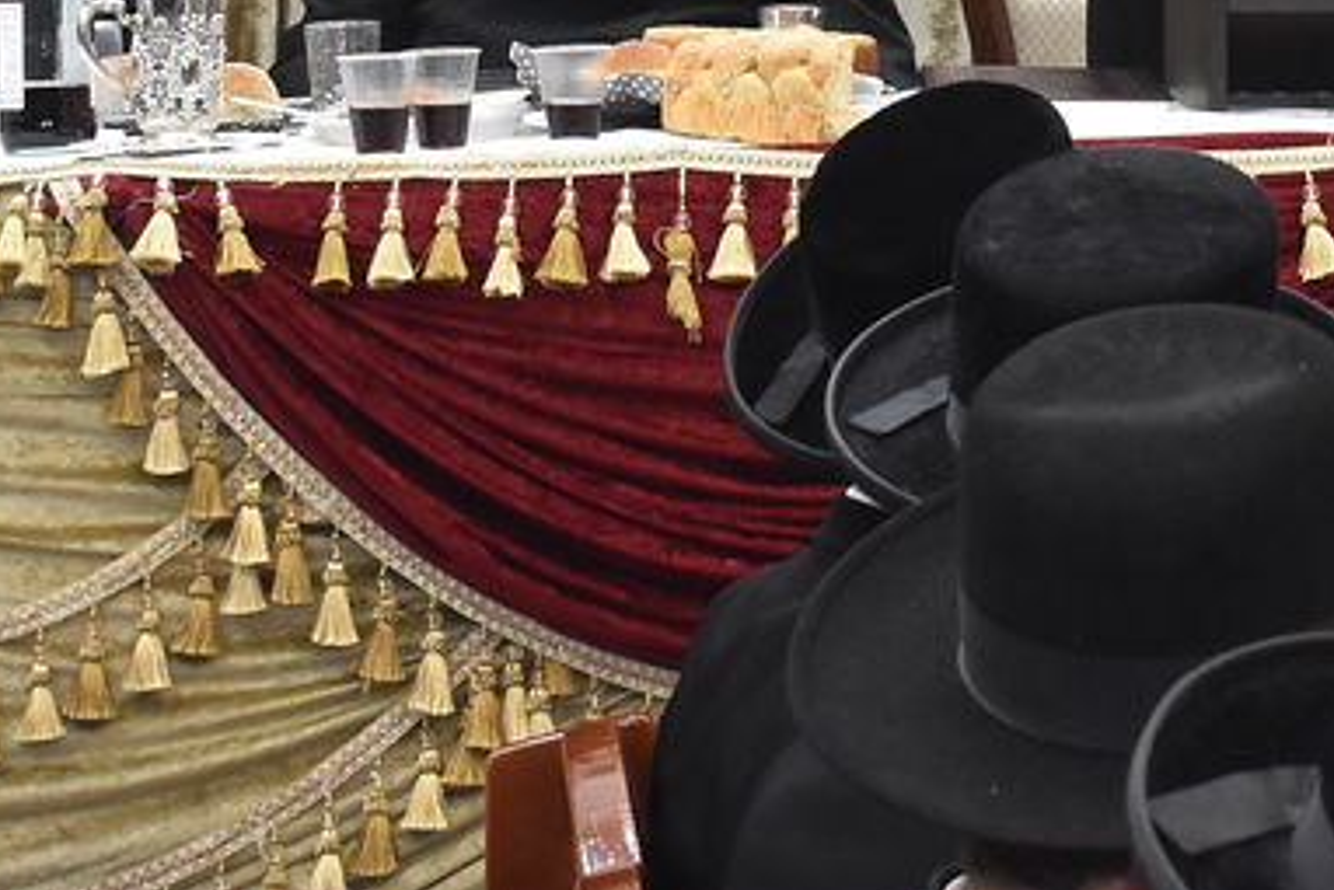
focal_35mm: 143
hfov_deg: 14.1
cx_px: 1337
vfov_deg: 9.2
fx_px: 5301
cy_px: -611
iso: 1600
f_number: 6.3
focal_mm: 26
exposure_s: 1/100
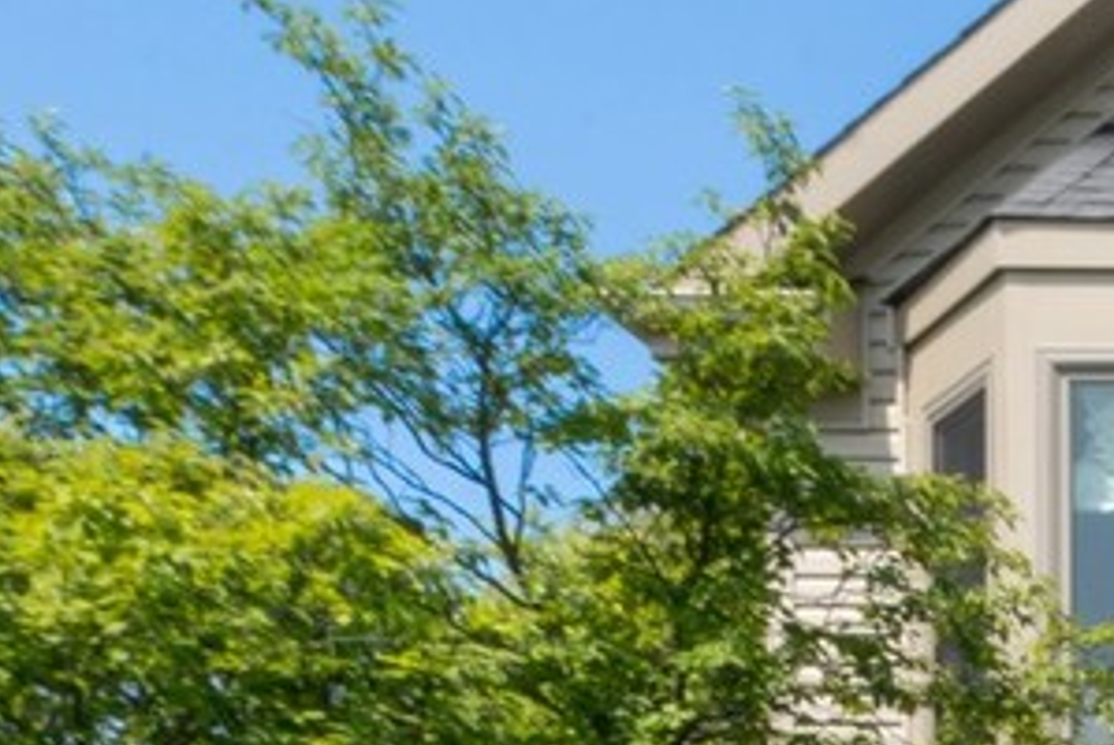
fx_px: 2850
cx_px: 2534
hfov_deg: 15.2
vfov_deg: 14.5
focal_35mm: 92
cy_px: 834
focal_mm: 17
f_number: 22
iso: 100
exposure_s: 1/25
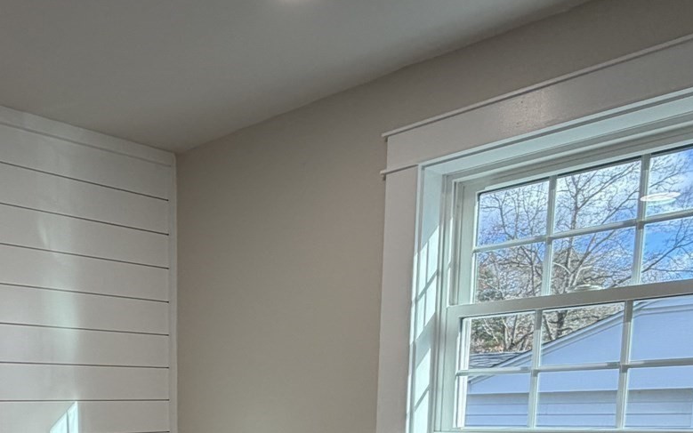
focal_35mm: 39
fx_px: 737
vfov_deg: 28.9
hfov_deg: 45.7
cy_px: 505
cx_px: 71
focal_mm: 2.22
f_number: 2.2
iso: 50
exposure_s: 1/120
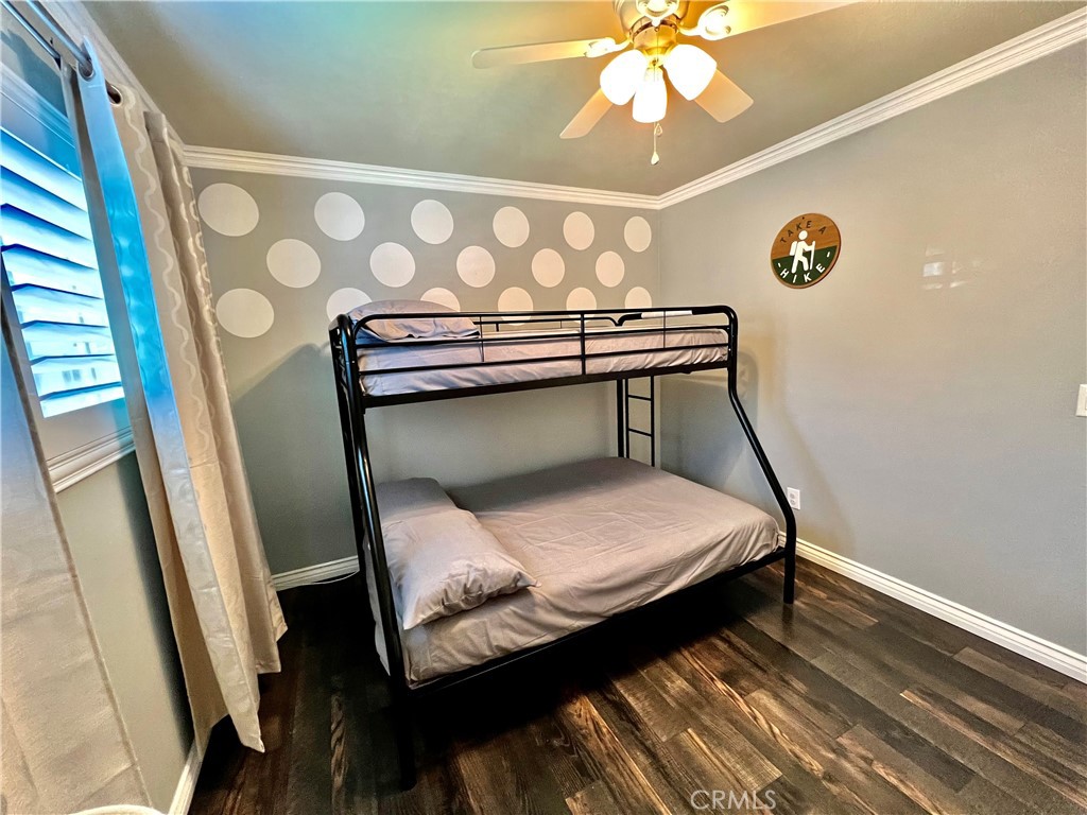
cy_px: 408
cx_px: 544
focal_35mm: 13
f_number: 1.8
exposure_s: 1/60
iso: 640
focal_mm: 1.57
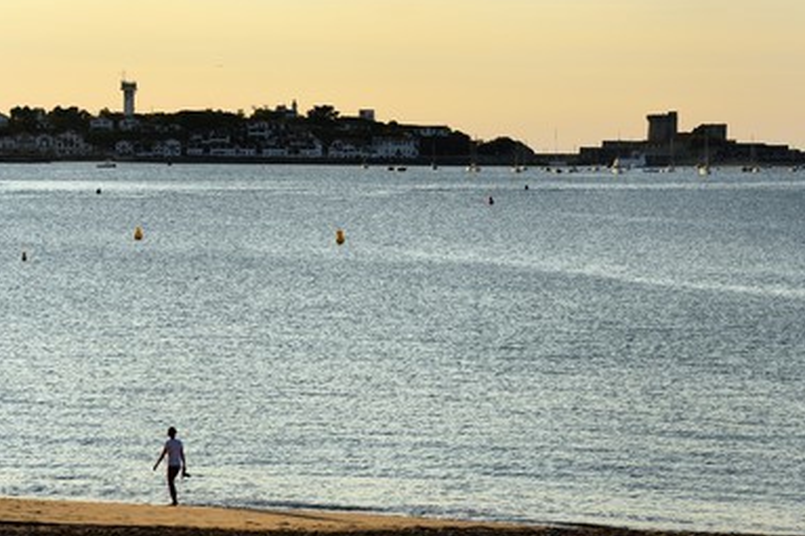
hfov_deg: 15.0
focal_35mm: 137
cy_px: 282
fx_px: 3062
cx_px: 395
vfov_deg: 10.0
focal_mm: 125
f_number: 14
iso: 200
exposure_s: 1/250
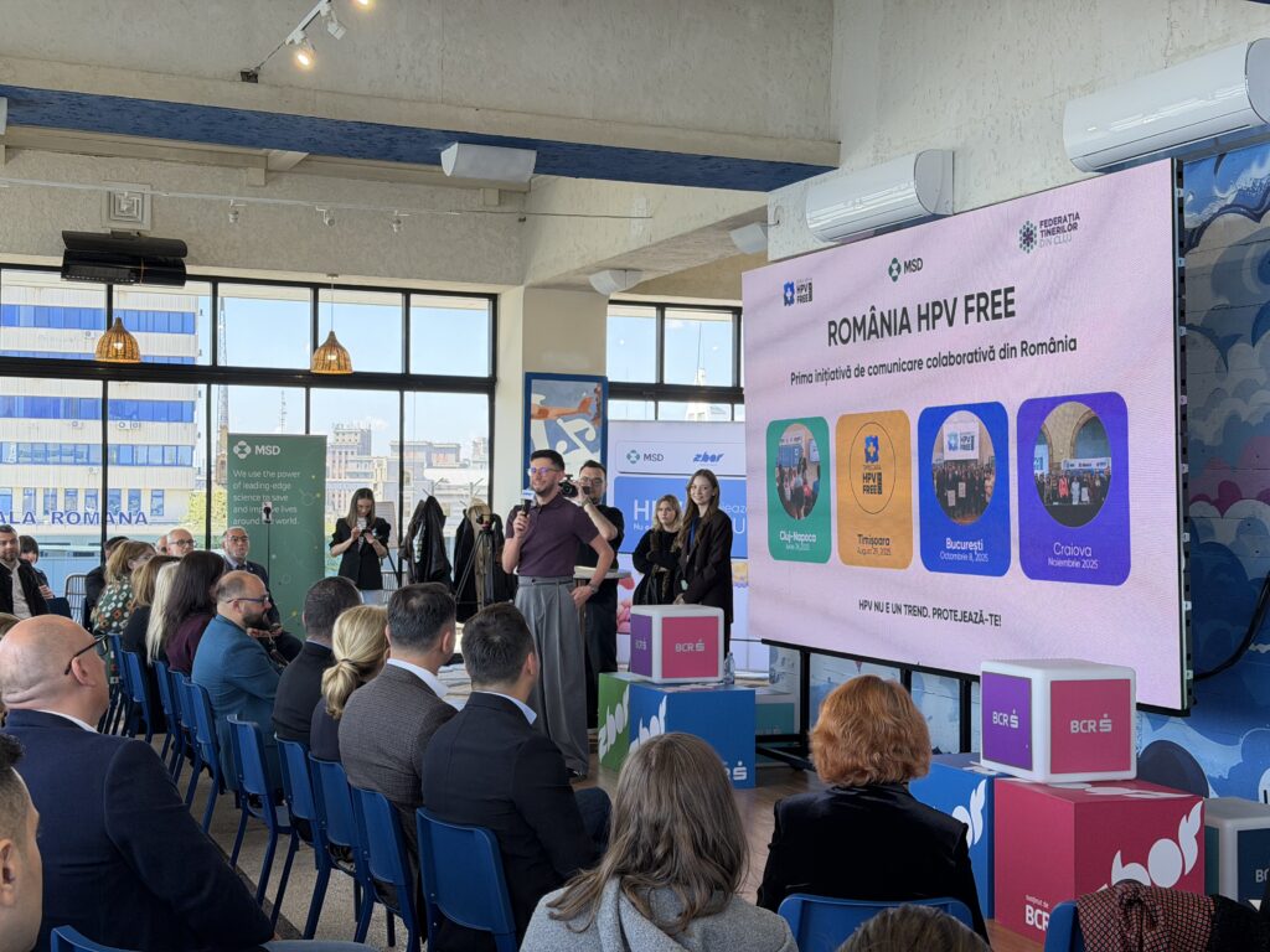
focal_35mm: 48
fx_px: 1761
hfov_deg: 39.7
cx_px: 635
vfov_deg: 30.3
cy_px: 476
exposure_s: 1/210
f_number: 1.78
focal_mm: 6.76
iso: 125
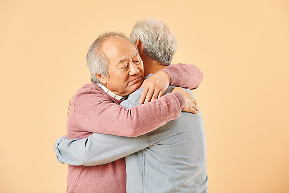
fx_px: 1486
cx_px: 144
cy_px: 96
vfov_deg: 7.4
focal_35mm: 185
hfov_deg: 11.1
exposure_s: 1/125
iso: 100
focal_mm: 185
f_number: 8
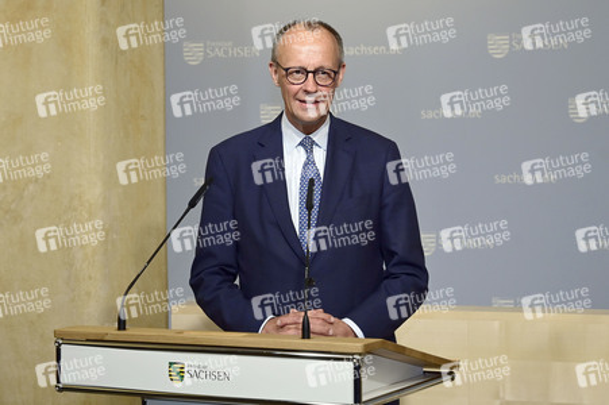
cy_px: 202
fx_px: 1183
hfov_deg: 28.9
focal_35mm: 70
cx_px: 304
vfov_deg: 19.4
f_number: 6.3
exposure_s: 1/200
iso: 1000
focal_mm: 70
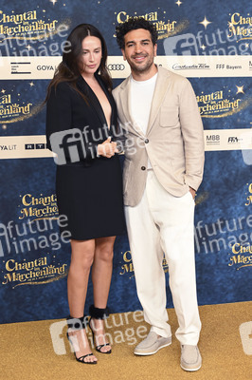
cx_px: 126
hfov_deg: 24.6
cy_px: 190
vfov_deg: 36.3
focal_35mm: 55
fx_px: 578
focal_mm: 55
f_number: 2.8
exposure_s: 1/160
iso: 400
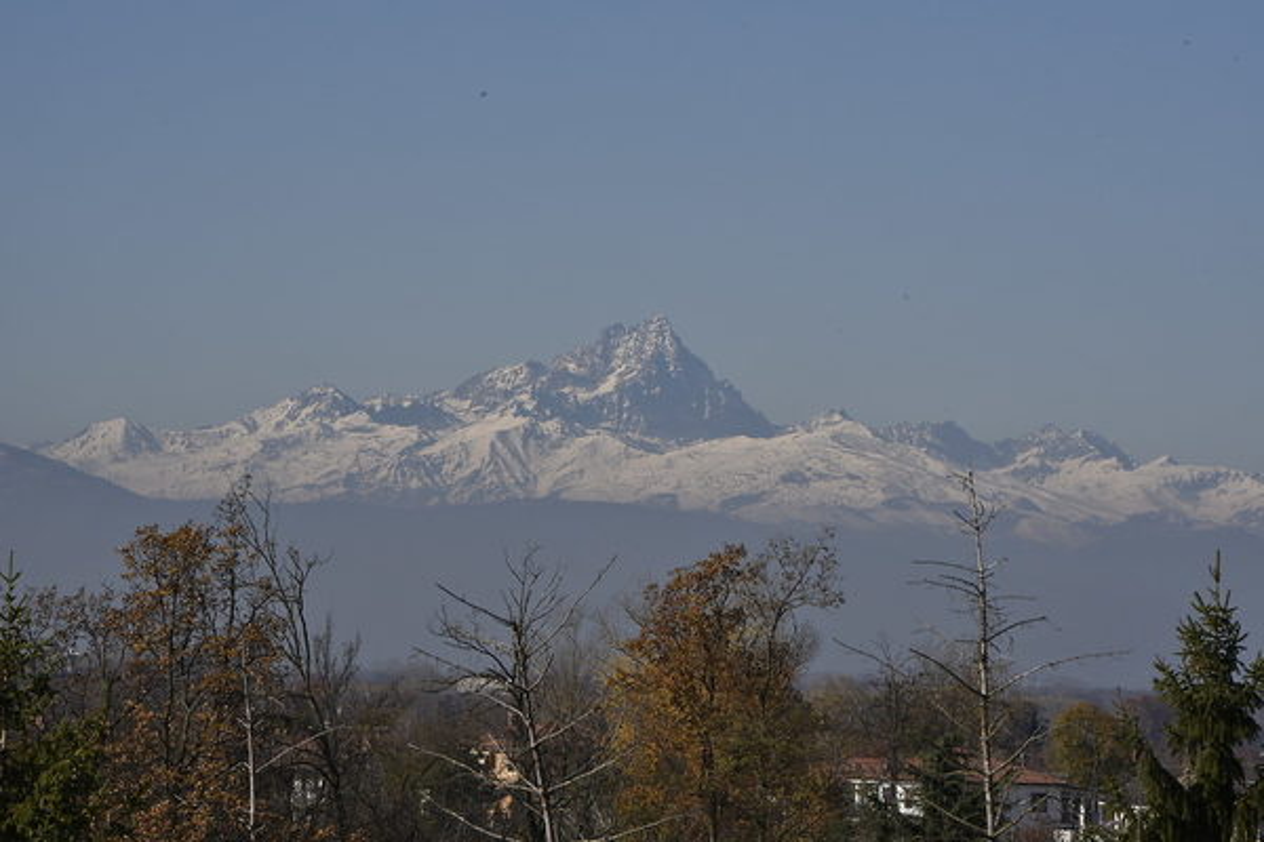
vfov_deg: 6.9
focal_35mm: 200
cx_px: 632
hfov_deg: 10.3
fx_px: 7022
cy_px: 421
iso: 200
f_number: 20
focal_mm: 200
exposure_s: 1/250
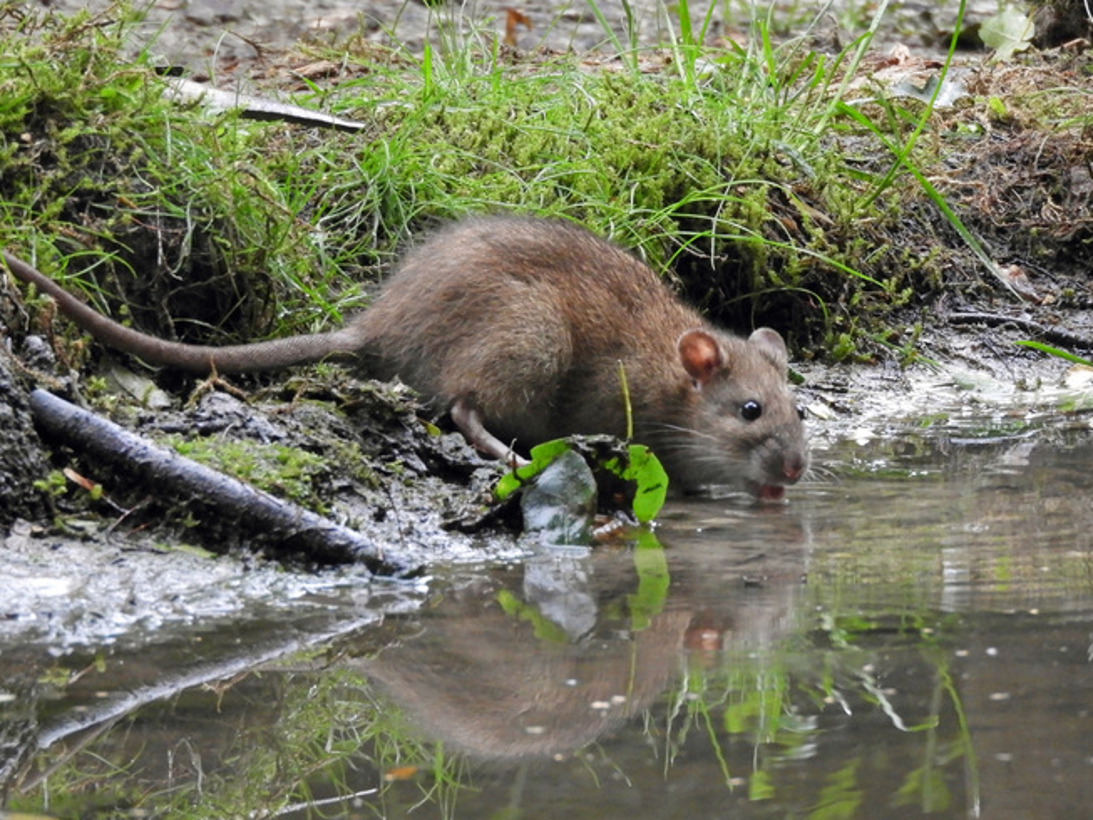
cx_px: 525
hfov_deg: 8.0
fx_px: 7800
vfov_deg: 6.0
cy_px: 422
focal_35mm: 247
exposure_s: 1/50
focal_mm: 39.4
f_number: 5.3
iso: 800
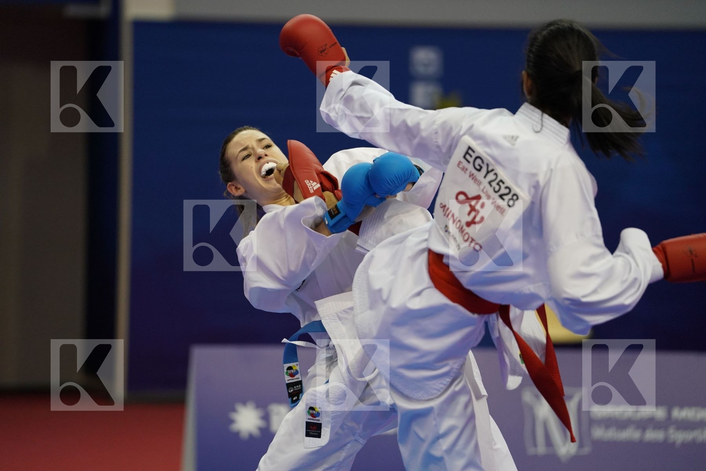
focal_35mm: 200
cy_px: 236
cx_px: 353
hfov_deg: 10.3
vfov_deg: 6.9
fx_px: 3922
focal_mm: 200
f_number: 2.8
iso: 2500
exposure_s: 1/1000
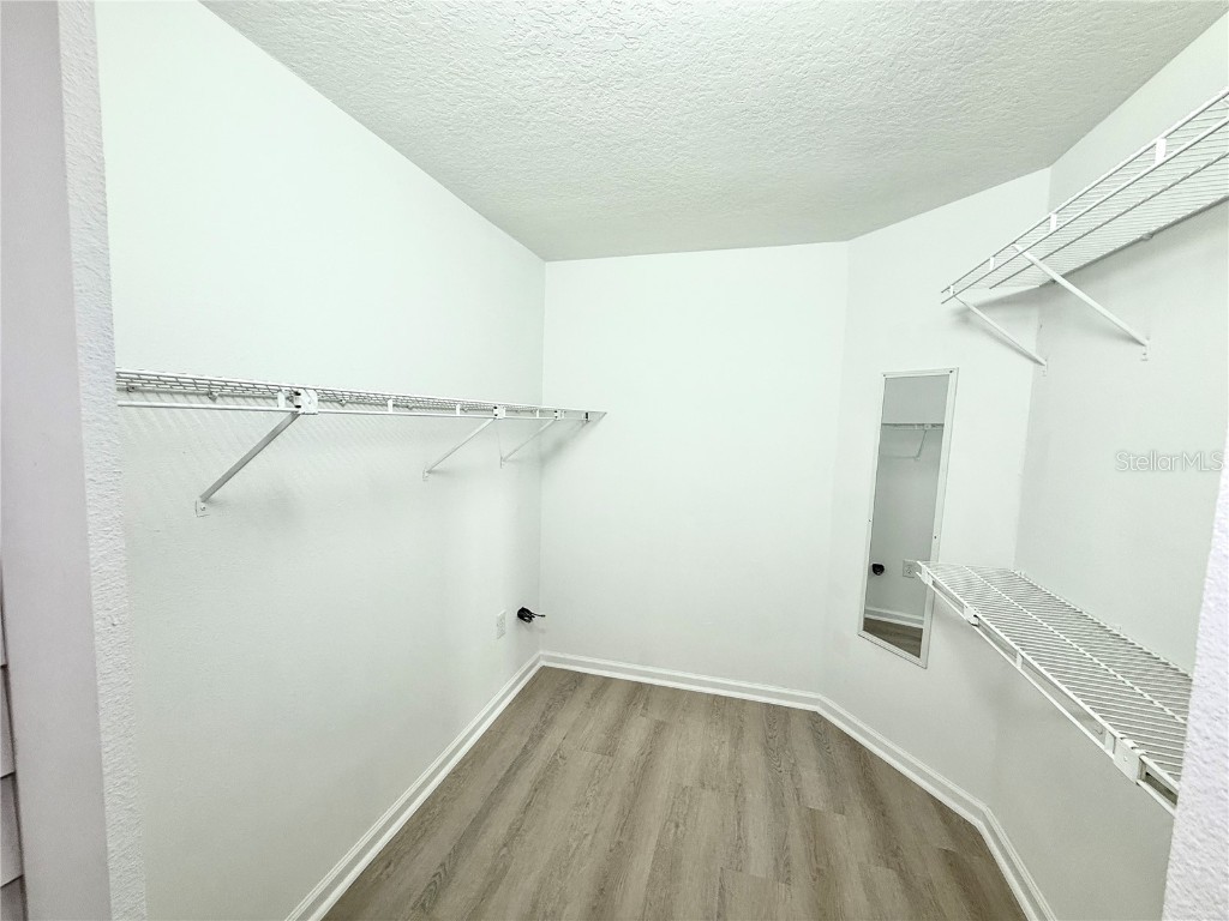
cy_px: 460
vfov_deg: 85.7
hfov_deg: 102.1
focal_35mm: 14
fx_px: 497
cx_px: 614
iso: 100
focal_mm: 2.22
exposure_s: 1/120
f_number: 2.2
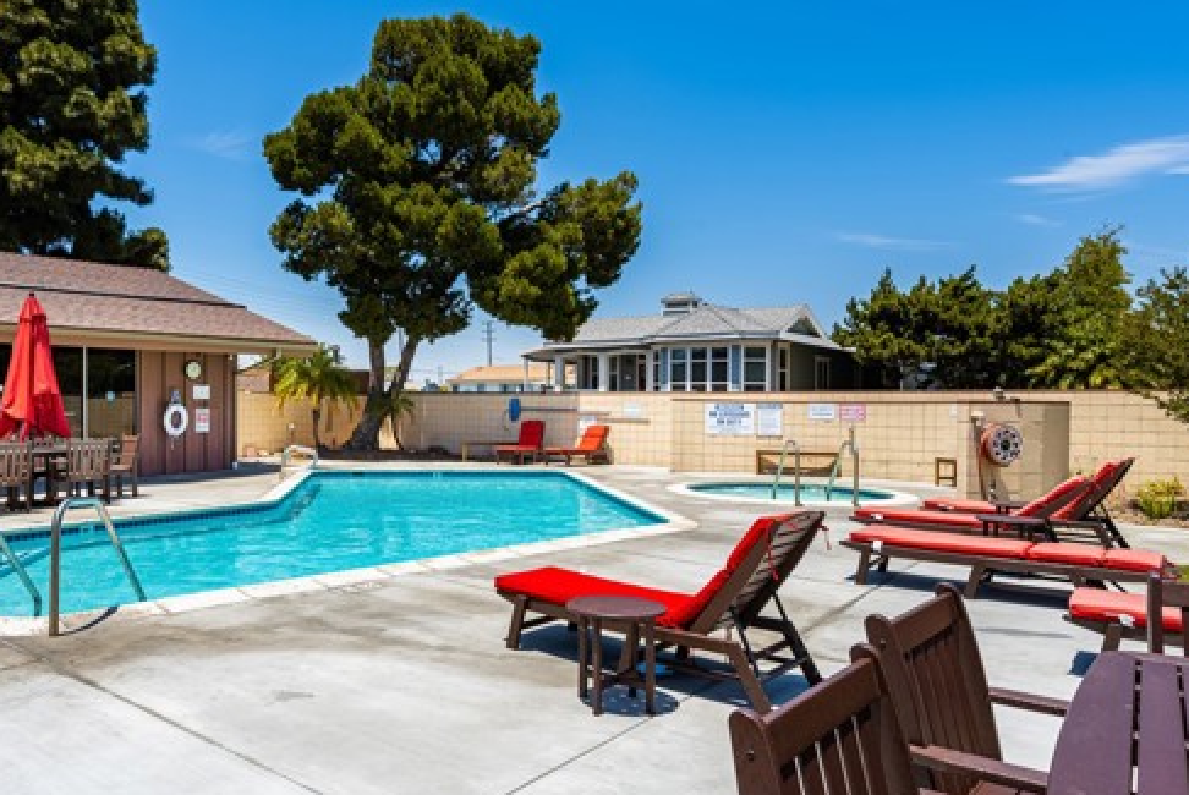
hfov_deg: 68.9
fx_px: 848
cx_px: 440
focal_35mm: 26
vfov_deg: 50.2
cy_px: 405
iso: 80
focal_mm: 19.5
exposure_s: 1/200
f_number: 13
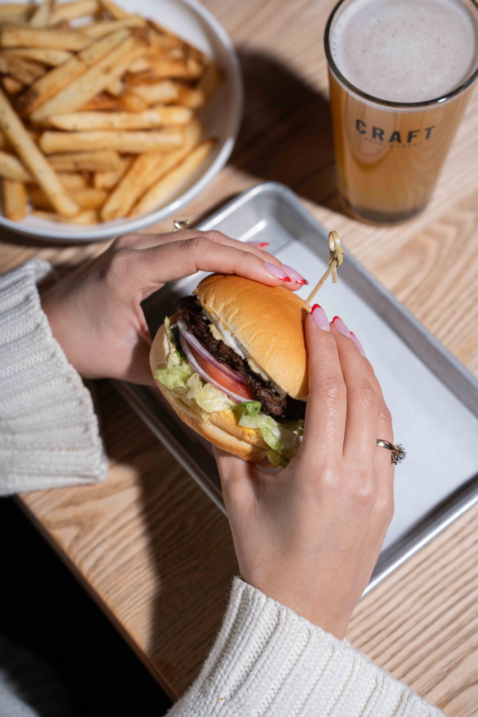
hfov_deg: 19.5
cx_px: 239
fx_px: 1394
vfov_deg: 28.8
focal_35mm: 70
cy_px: 358
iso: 125
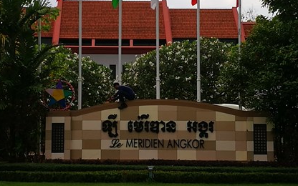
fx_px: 804
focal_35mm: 99
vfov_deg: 13.2
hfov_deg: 21.0
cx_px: 135
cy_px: 59
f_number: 2.2
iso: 50
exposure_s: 1/776
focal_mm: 4.5
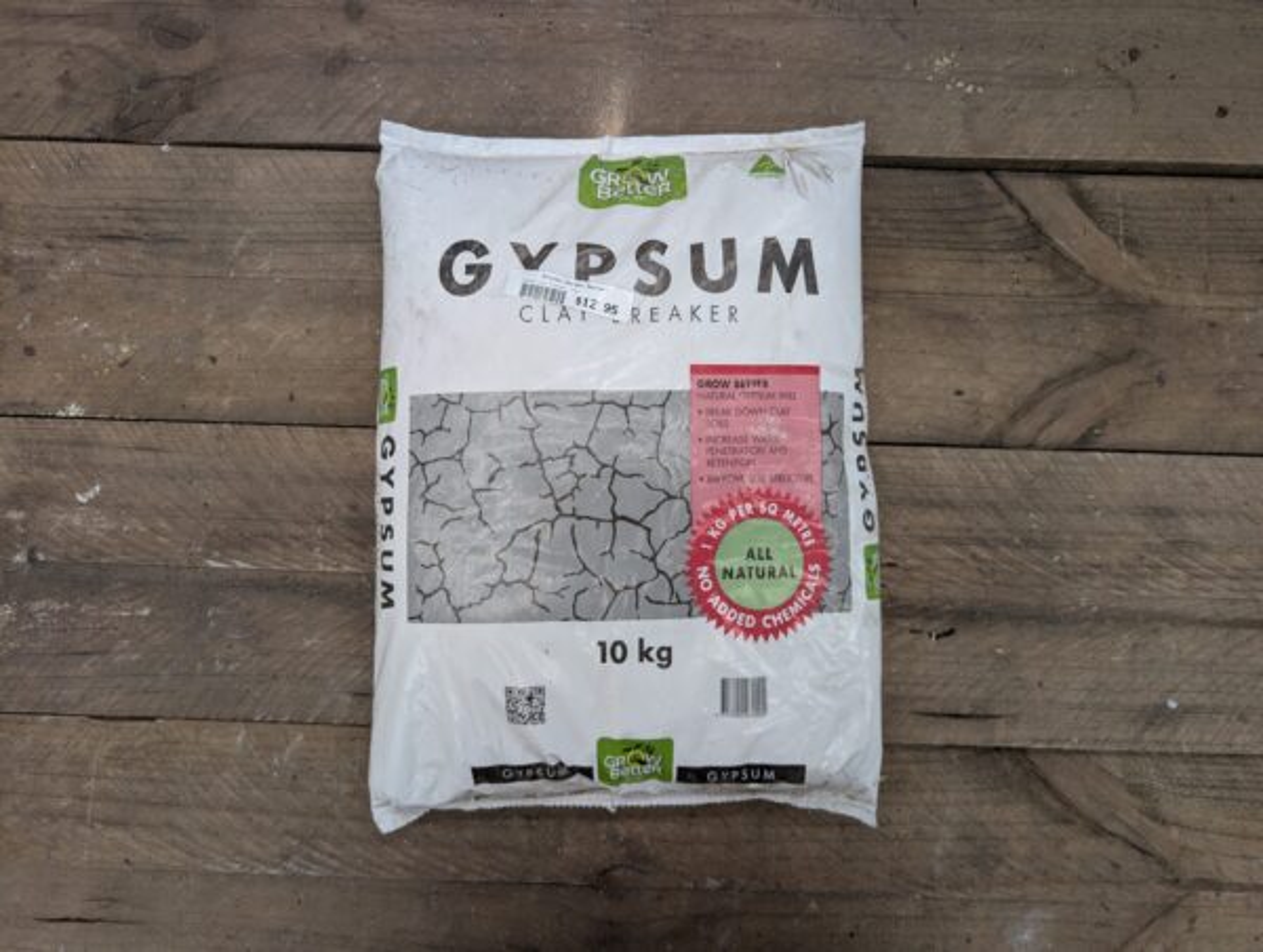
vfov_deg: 57.0
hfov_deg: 71.5
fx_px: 877
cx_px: 632
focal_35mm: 24
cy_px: 476
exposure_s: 1/54.1
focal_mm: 6.9
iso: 19
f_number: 1.68
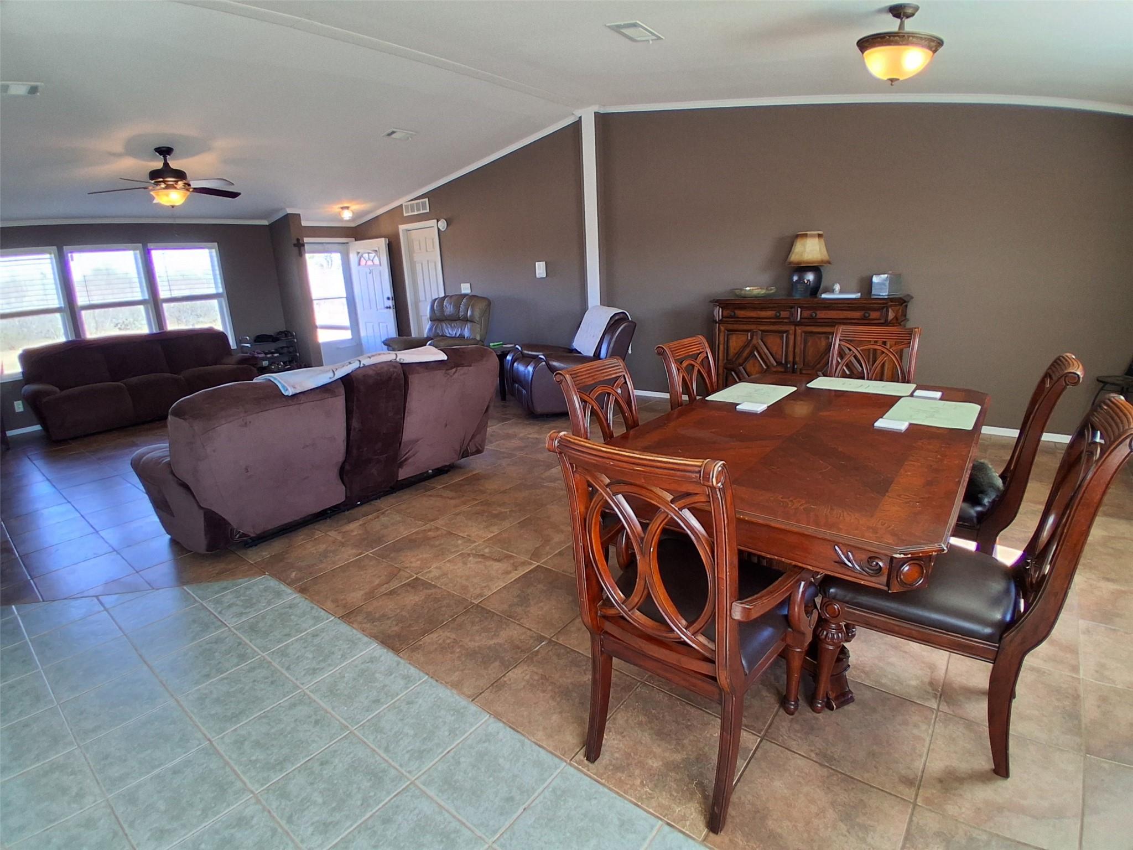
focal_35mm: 17
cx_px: 566
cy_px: 425
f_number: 2.2
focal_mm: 1.4
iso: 125
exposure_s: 1/60
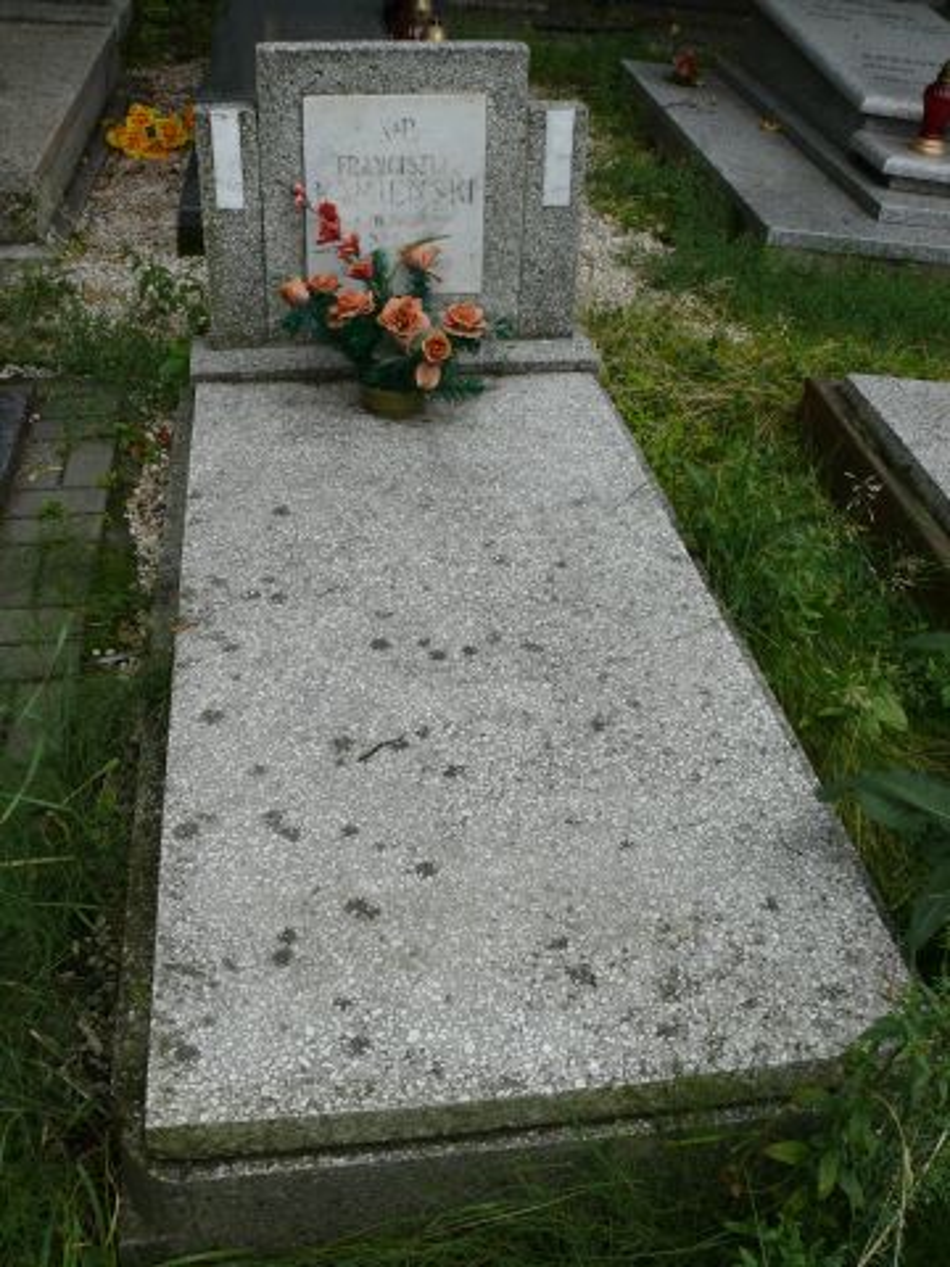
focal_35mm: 35
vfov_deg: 52.6
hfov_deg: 40.7
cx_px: 475
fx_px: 1281
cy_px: 634
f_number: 4
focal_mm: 7.4
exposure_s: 1/200
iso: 100
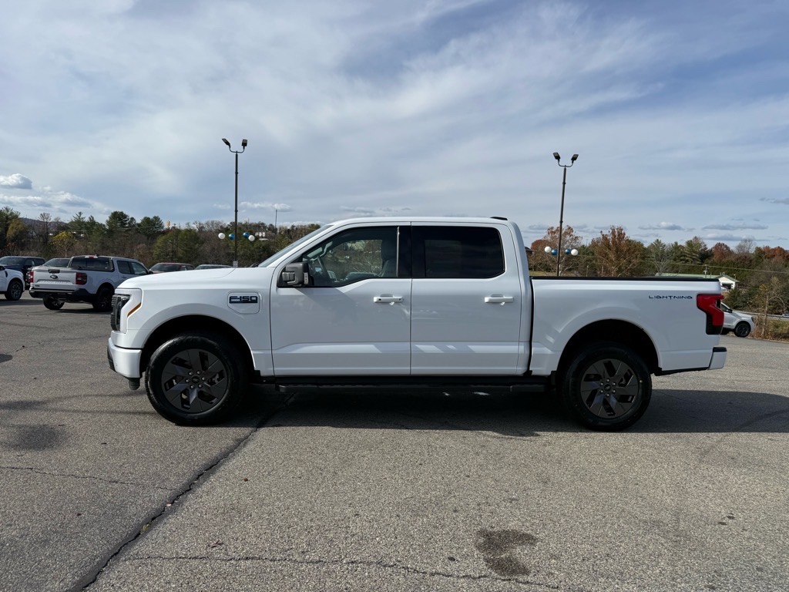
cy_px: 296
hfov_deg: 71.6
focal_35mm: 24
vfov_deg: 56.8
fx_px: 547
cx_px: 394
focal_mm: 6.76
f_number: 1.78
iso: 80
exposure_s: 1/6173
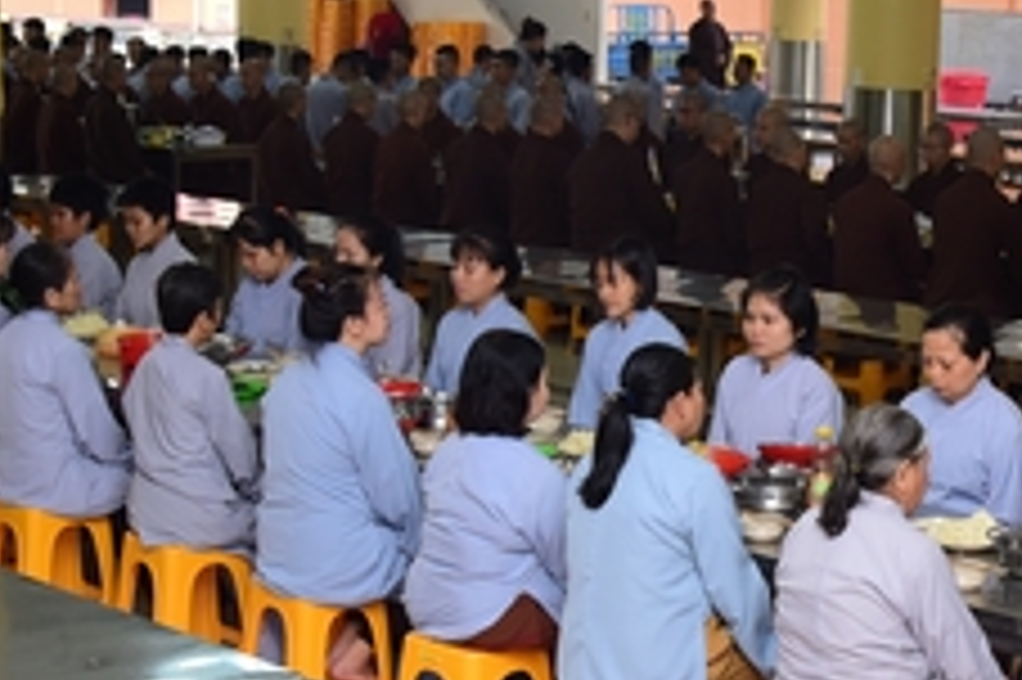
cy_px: 252
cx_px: 837
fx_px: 2525
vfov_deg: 15.3
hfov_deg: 22.5
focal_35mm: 89
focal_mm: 31
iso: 800
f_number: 5.6
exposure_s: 1/50
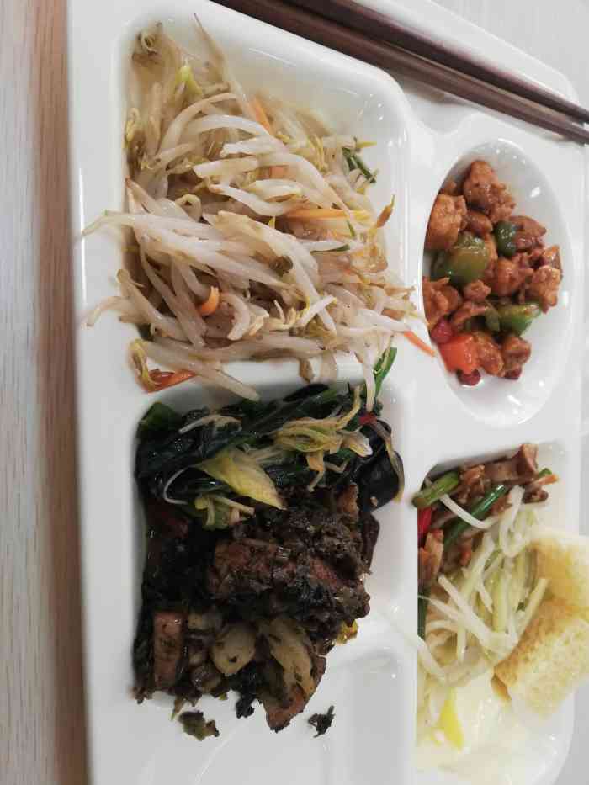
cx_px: 294
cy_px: 392
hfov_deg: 53.1
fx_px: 590
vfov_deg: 67.3
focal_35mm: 26
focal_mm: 3.81
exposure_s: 1/50
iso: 200
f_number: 2.2
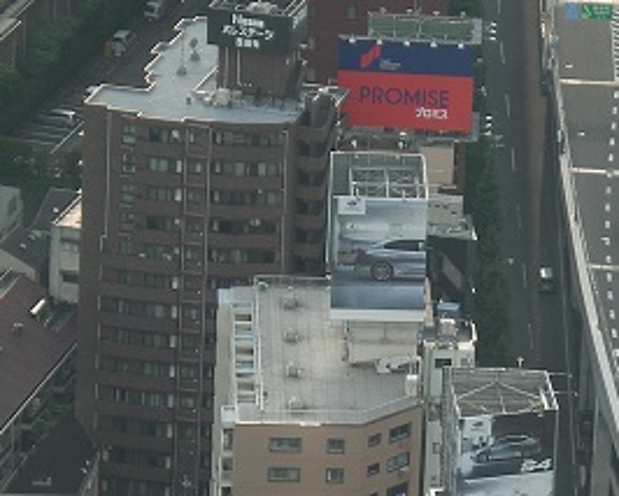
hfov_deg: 5.1
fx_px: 6891
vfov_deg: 4.1
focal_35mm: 376
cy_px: 233
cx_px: 633
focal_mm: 27.8
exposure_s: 1/125
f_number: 4.6
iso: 80
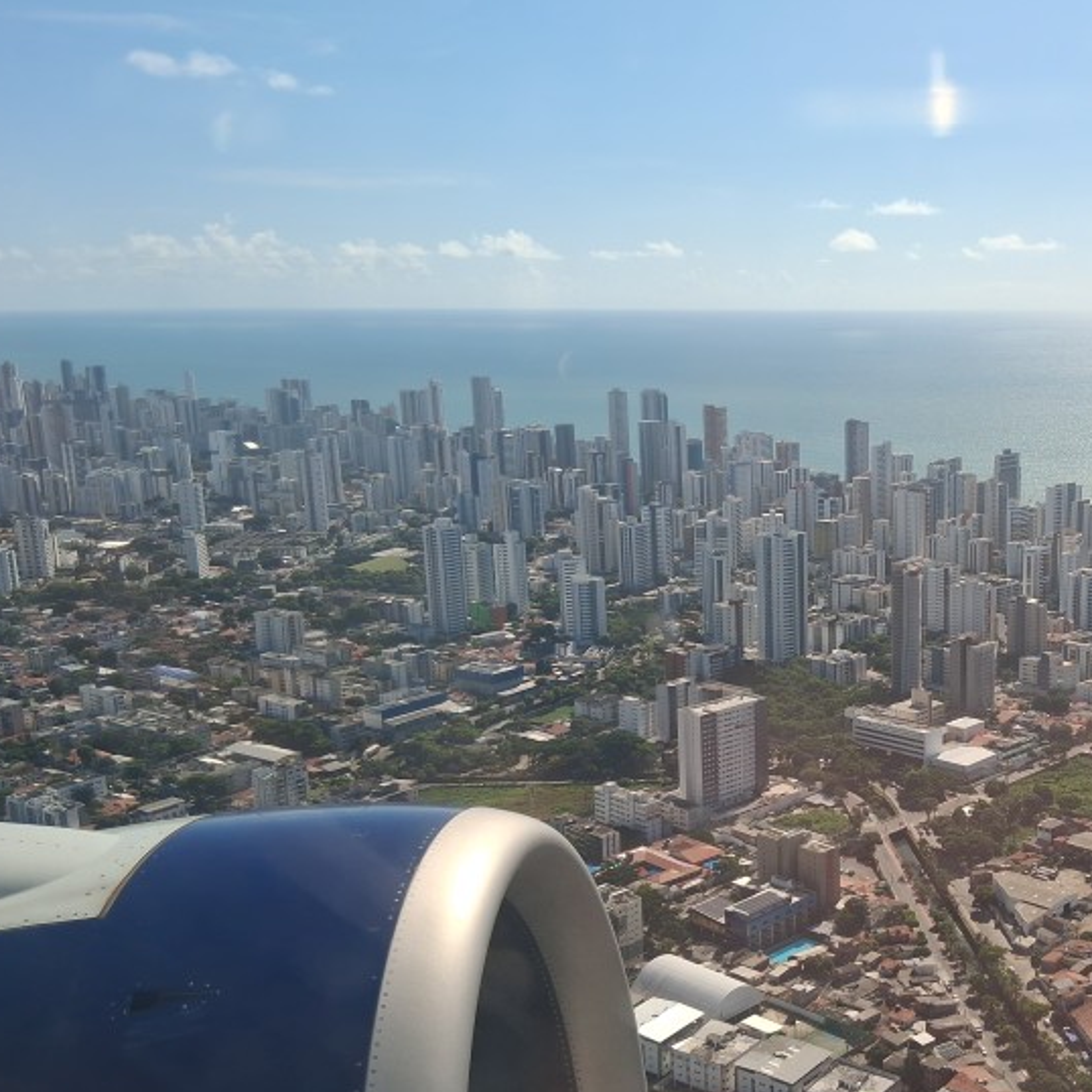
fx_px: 1463
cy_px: 676
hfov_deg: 39.3
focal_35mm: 41
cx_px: 881
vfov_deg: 40.7
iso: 25
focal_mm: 3.98
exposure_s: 1/421
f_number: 1.8
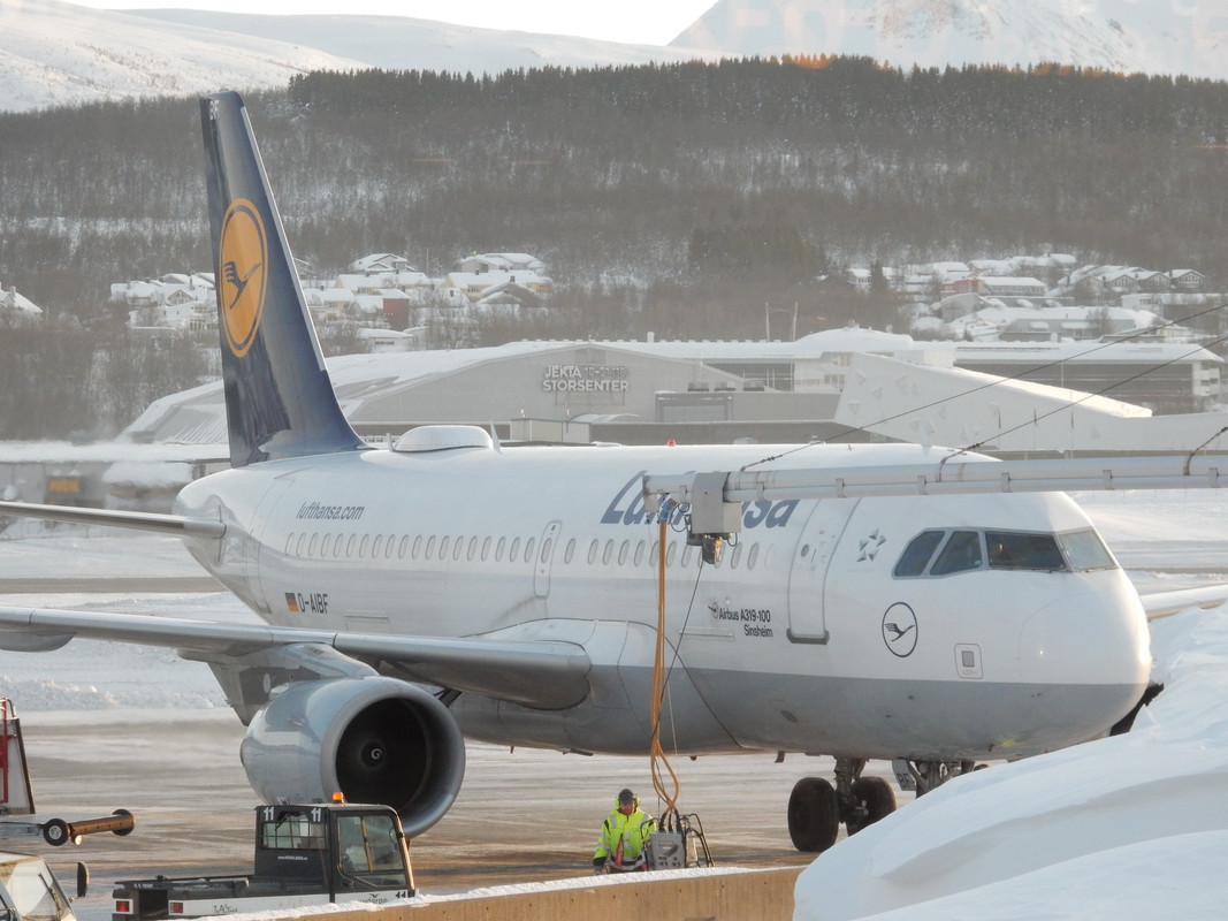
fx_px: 6846
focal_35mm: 193
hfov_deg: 10.3
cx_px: 614
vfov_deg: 7.7
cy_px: 460
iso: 400
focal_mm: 34.5
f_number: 6.3
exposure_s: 1/125
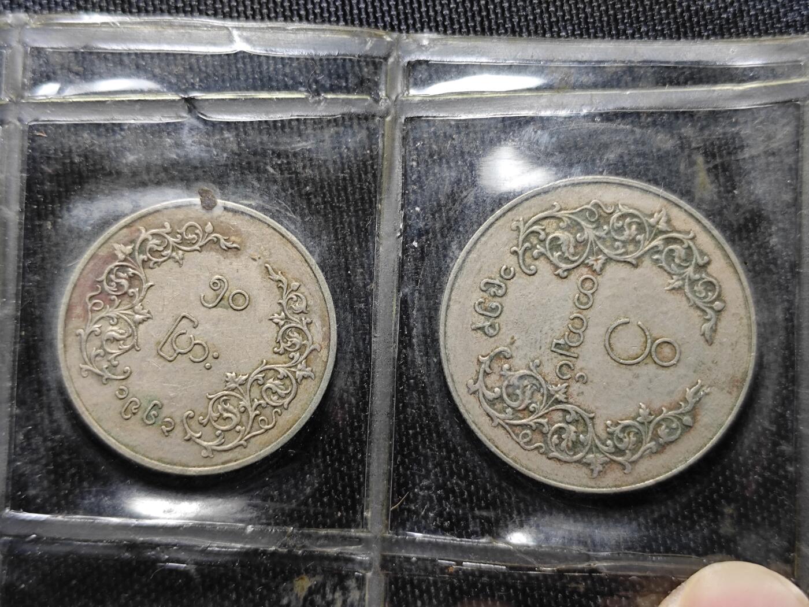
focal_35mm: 49
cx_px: 404
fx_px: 1145
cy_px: 304
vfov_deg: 29.7
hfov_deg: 38.9
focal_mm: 5.84
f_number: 1.6
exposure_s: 1/86.1
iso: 250
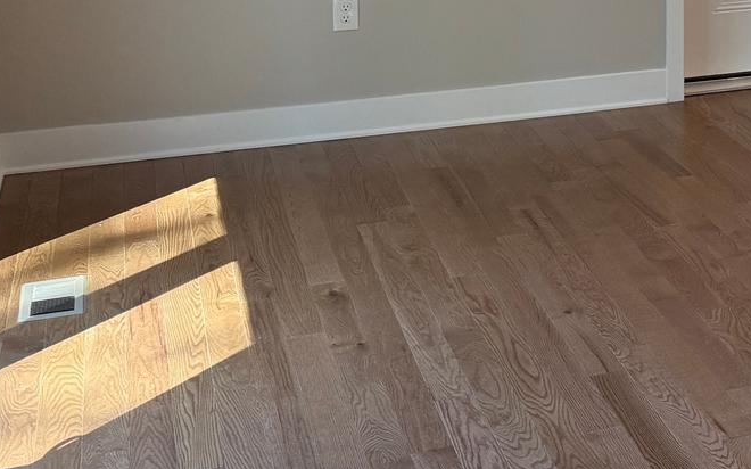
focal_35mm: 79
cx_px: 1103
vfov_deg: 15.7
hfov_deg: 22.0
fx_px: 1616
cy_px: -147
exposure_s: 1/230
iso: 160
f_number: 1.78
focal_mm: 6.76
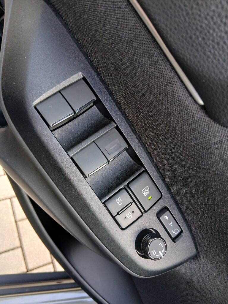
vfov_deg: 67.3
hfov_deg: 53.1
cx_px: 114
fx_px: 228
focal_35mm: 26
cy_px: 152
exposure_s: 1/60
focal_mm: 3.98
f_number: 1.8
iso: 200
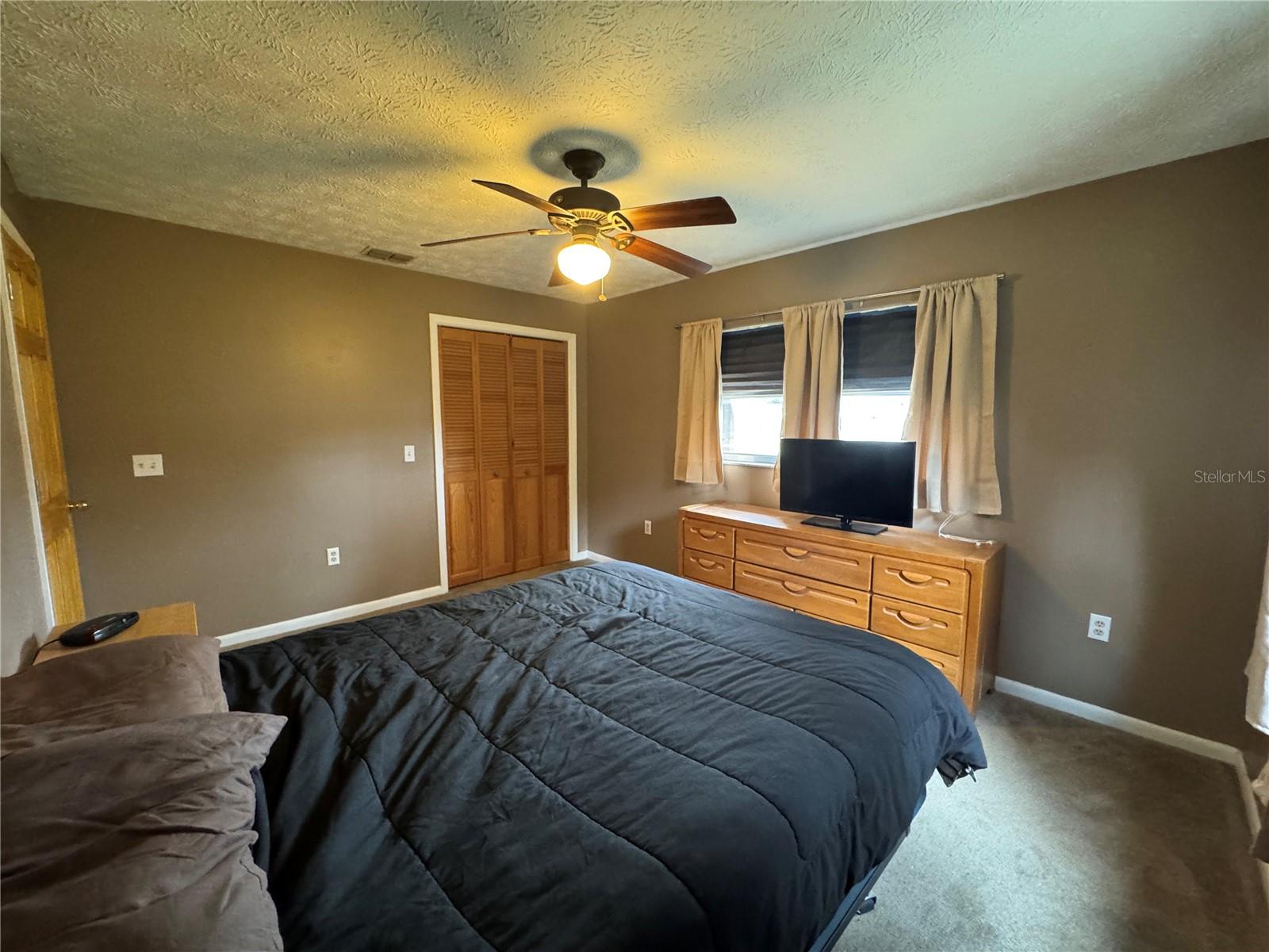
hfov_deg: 102.1
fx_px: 513
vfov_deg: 85.7
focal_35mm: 14
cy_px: 476
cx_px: 634
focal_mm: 2.22
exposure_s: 1/60
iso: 1000
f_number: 2.2
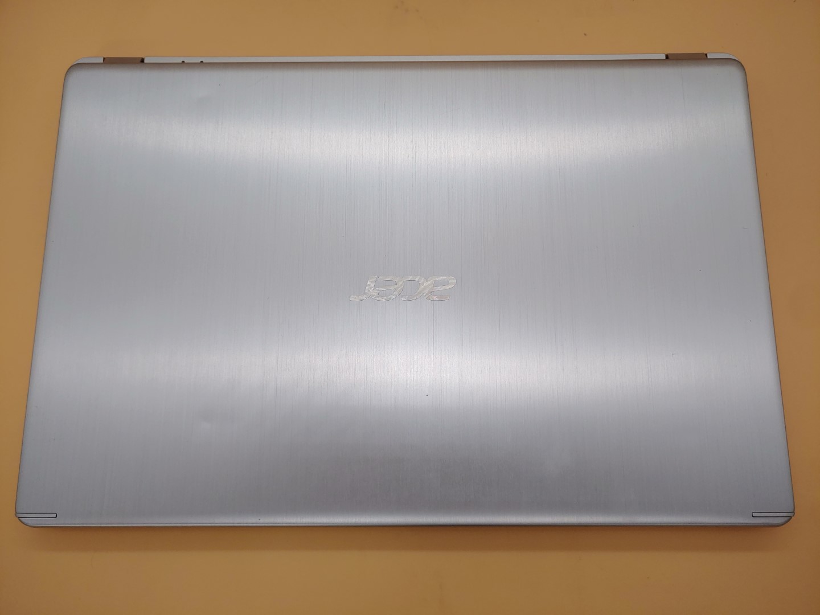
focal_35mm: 26
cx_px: 410
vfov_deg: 53.1
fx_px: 616
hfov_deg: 67.3
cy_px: 308
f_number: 1.8
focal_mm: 4.36
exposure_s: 1/167
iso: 50
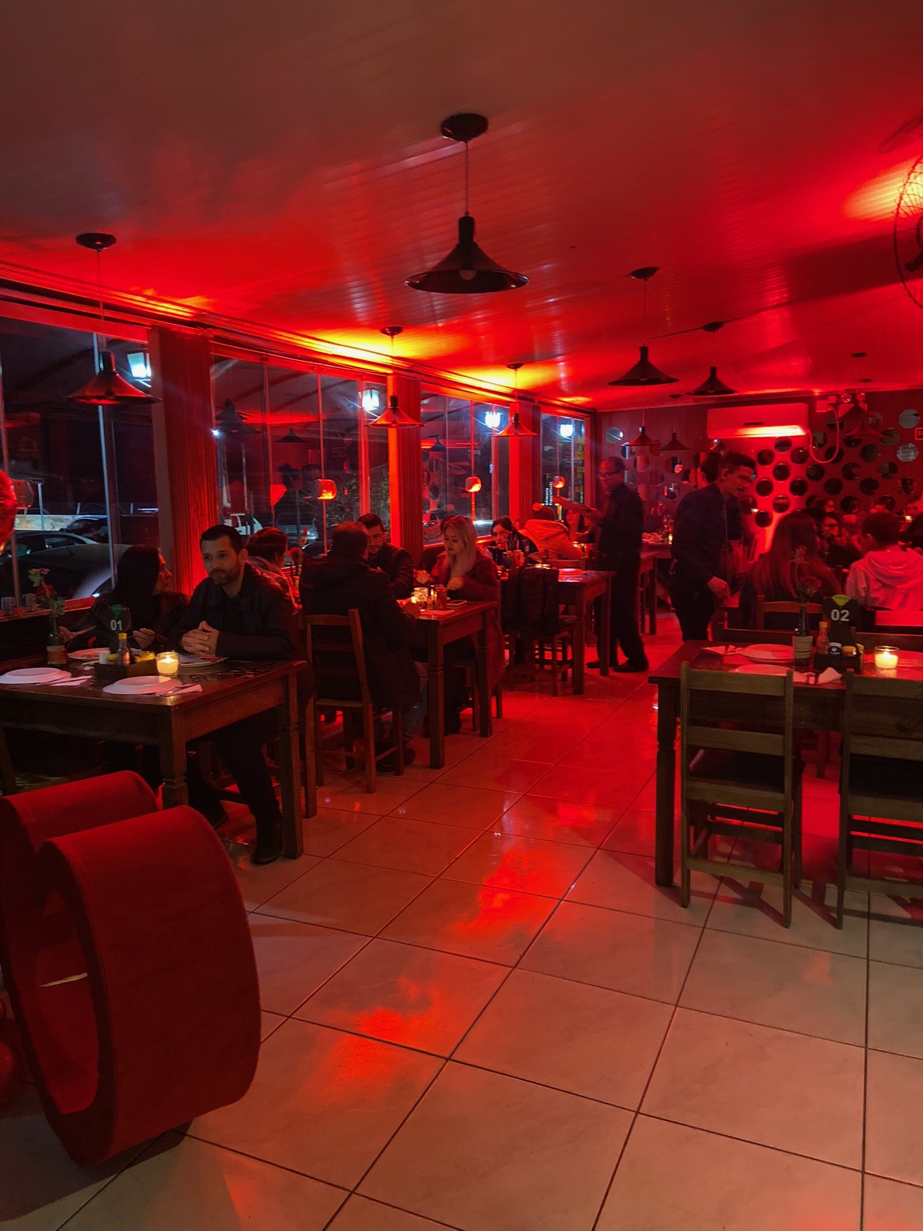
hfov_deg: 53.1
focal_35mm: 26
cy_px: 616
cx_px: 462
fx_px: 924
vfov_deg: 67.3
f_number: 1.8
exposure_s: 1/30
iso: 1000
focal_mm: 4.25
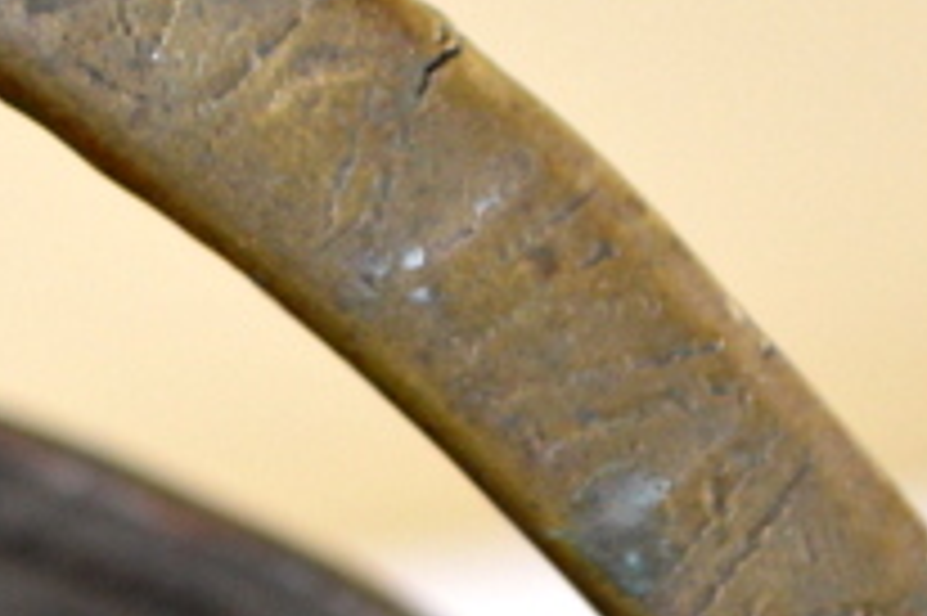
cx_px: -130
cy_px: 297
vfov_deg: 4.9
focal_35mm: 280
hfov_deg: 7.3
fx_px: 7196
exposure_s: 1/60
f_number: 5.6
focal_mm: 55
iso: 900
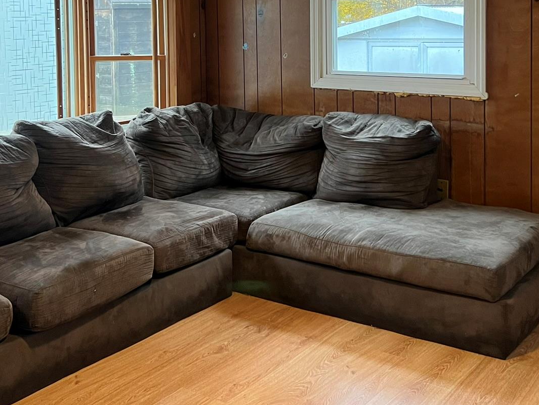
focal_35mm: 50
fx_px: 779
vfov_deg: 28.3
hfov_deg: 38.1
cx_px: 234
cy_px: 61
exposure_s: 1/60
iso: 160
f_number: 1.5
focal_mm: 5.7
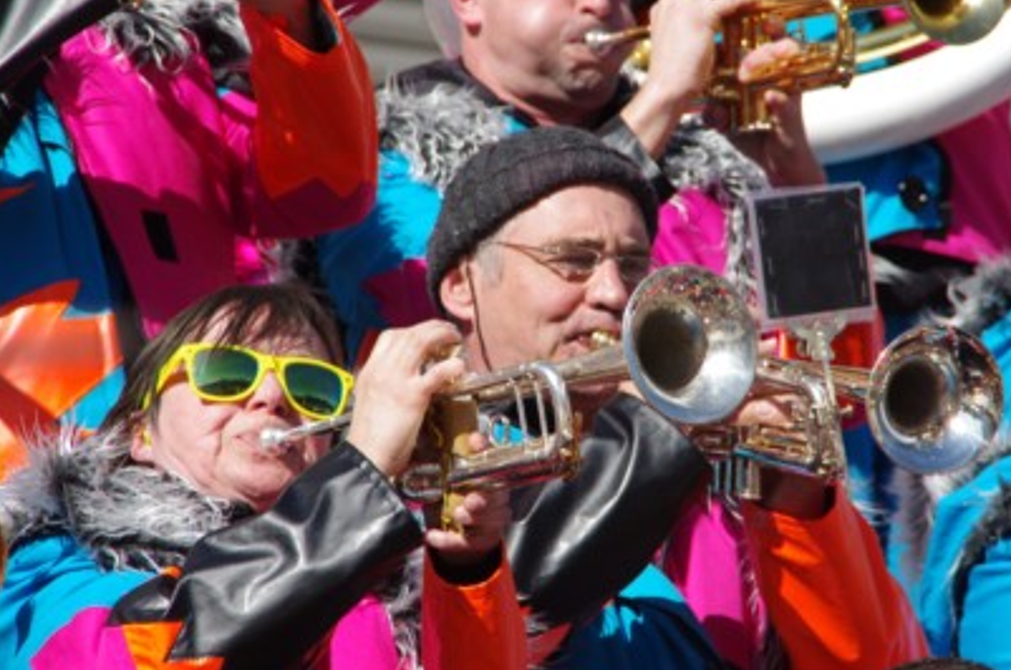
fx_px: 10486
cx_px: 585
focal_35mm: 374
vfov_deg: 3.7
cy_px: 309
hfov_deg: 5.5
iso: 200
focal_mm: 200
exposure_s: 1/250
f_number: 11
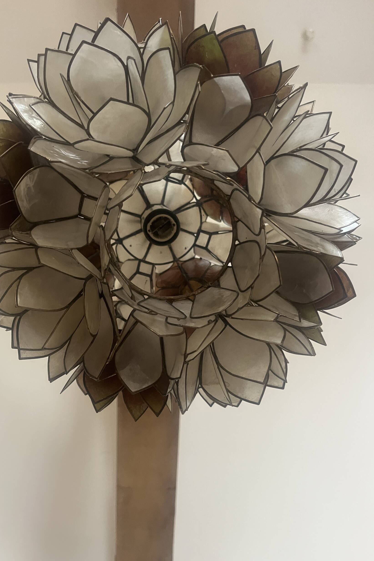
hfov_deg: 46.3
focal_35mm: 28
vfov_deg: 65.5
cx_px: 160
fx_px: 436
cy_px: 289
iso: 250
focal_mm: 5.1
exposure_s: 1/60
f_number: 1.6
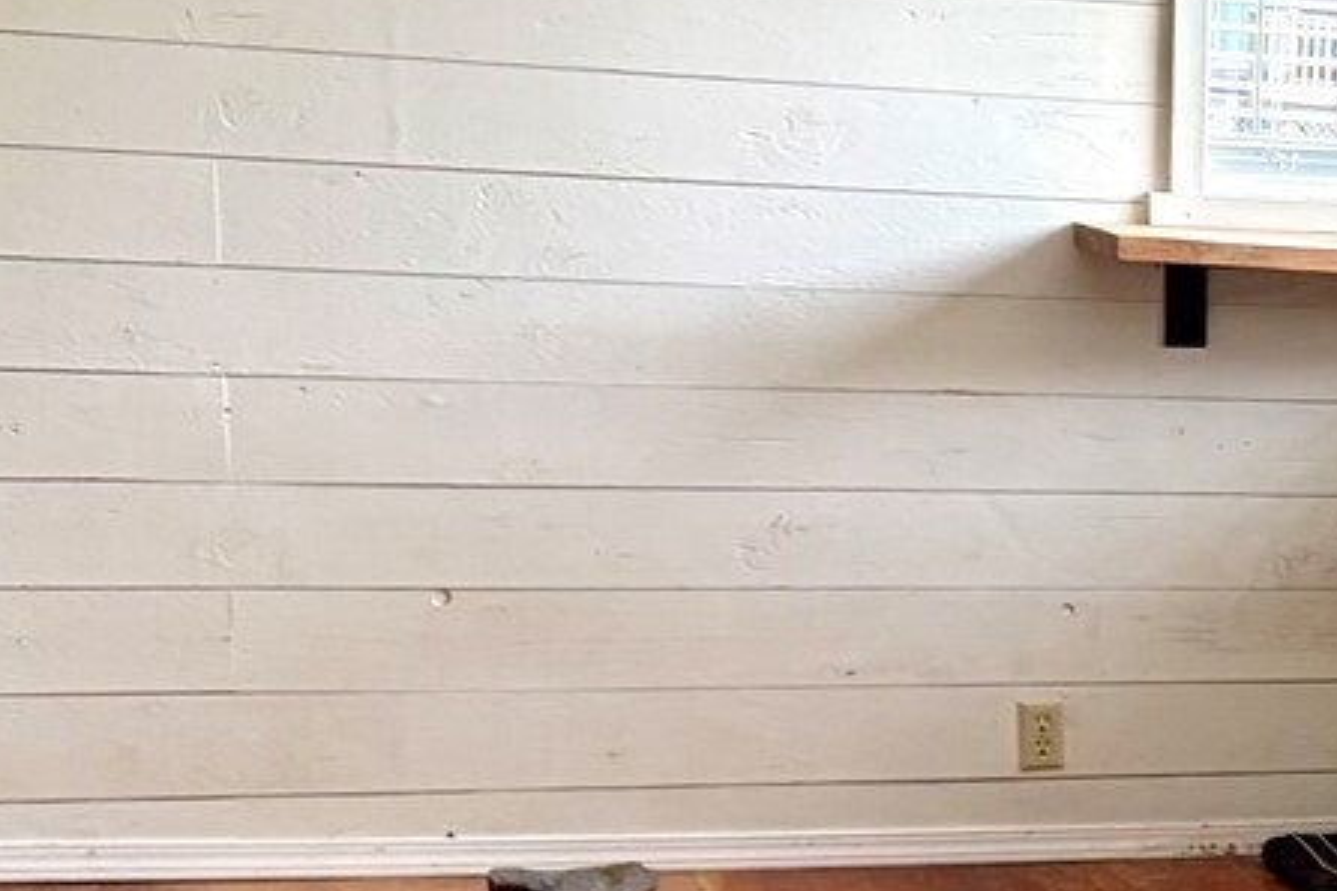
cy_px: 795
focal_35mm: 97
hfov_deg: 18.0
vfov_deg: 14.0
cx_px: 2170
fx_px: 3601
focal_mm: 5.96
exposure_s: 1/78
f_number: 1.6
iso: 125
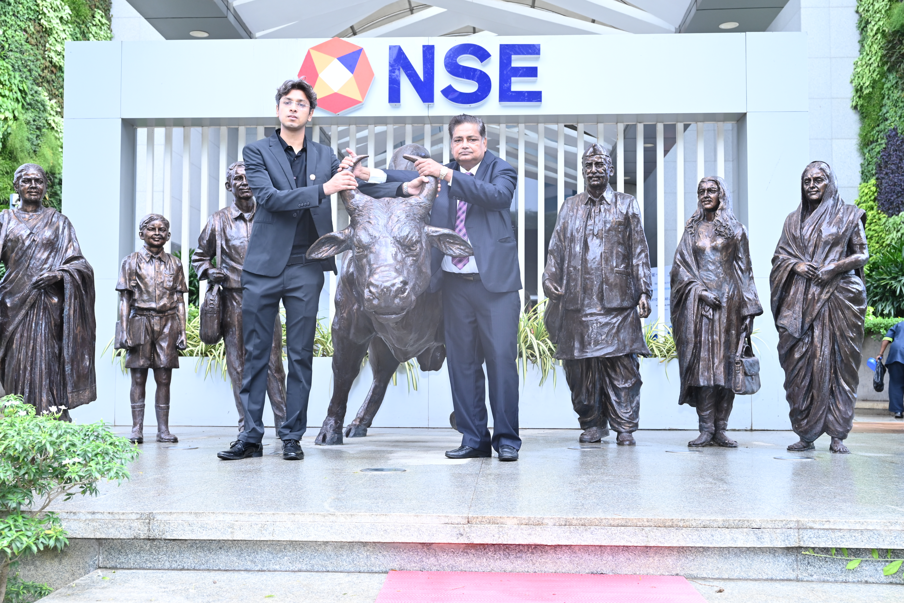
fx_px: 980
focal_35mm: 39
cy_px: 302
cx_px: 452
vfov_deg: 34.2
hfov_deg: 49.5
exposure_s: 1/125
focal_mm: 39
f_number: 6.3
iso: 1000
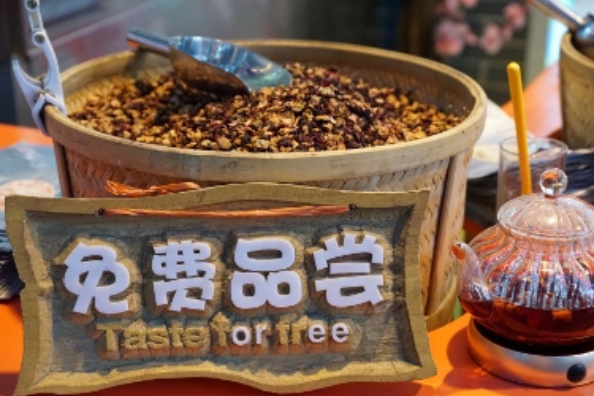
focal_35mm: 80
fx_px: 1320
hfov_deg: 25.4
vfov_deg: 17.1
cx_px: 315
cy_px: 200
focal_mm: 50
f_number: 5
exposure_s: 1/400
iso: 3200
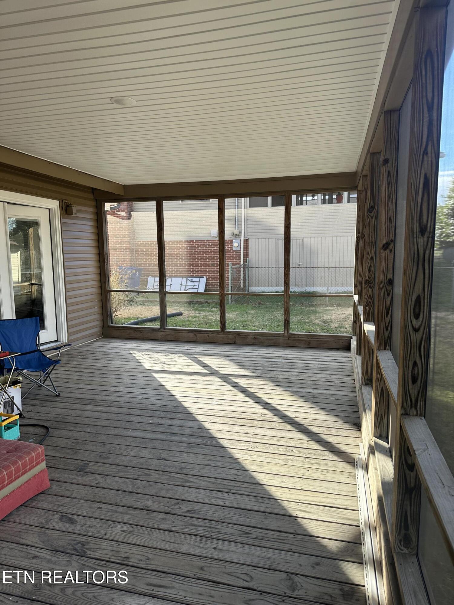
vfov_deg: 71.6
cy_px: 302
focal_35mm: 24
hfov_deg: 56.8
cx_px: 227
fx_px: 420
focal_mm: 6.86
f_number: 1.78
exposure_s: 1/411
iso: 80
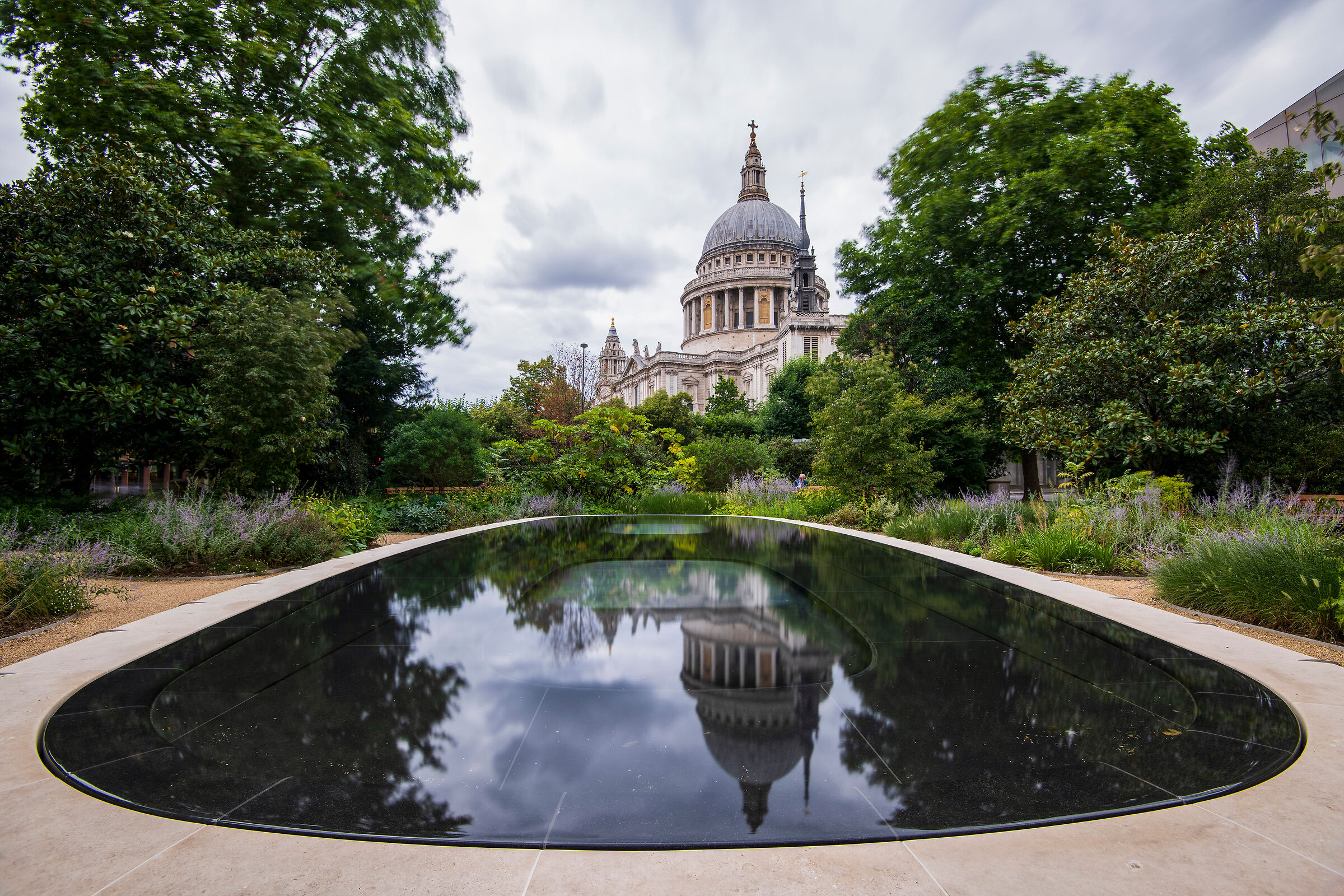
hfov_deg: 96.7
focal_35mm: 16
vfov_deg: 73.7
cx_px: 672
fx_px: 597
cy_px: 448
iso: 100
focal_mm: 16
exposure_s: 10
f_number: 8
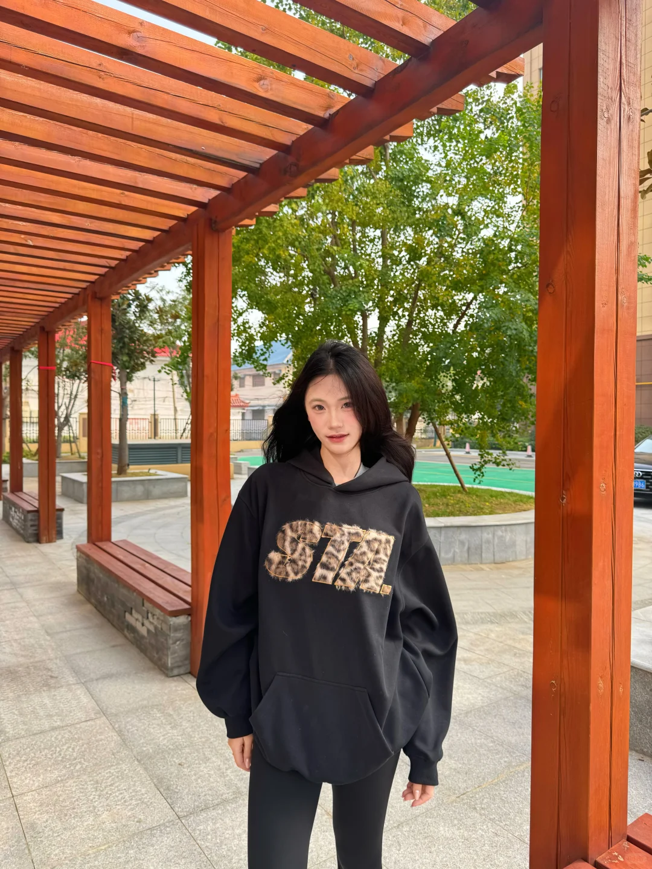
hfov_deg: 56.8
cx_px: 326
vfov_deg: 71.6
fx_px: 603
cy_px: 434
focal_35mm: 24
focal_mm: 6.86
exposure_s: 1/451
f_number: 1.78
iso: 80
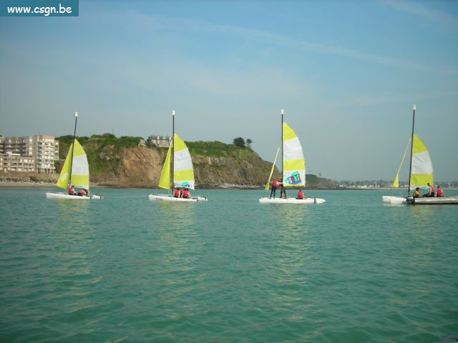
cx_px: 229
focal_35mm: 38
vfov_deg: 37.7
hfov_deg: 49.0
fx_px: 503
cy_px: 172
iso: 50
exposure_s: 1/168
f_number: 6.4
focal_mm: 6.3
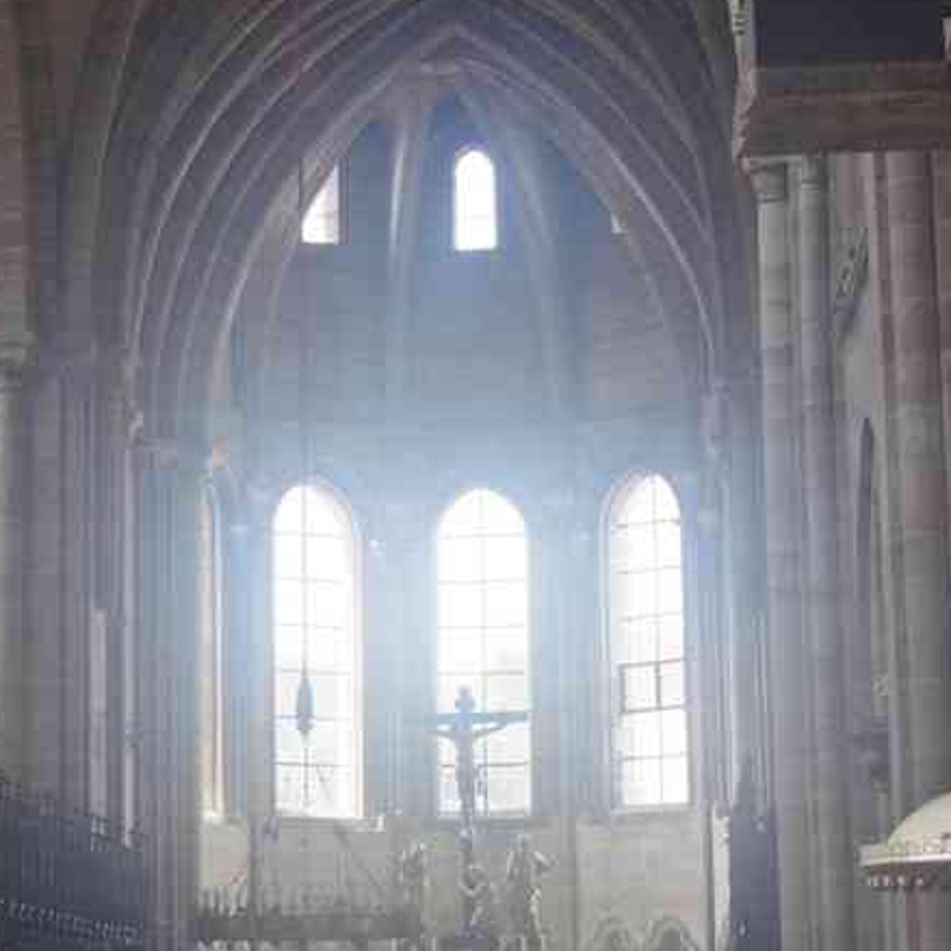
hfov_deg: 19.3
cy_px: 478
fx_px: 2796
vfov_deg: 19.3
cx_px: 344
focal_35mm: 90
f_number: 4
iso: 3200
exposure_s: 1/125
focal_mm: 31
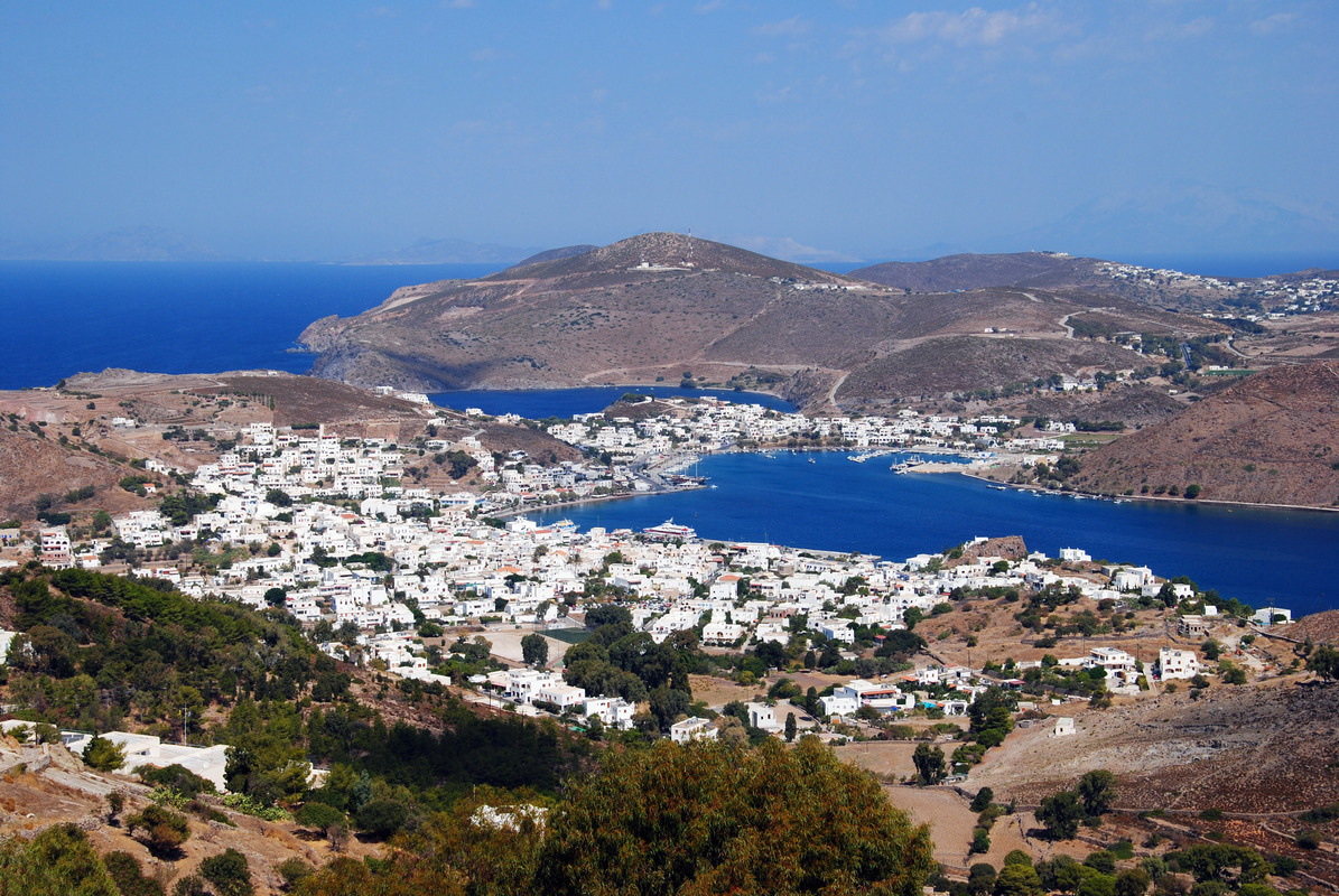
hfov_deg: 31.9
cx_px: 670
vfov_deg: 21.6
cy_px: 448
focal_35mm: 63
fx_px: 2346
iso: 100
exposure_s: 1/250
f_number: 10
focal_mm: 42
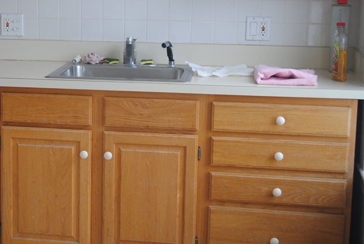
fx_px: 780
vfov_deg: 17.7
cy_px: 78
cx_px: 76
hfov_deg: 25.8
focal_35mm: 77
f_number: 4.8
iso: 200
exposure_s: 1/80
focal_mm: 32
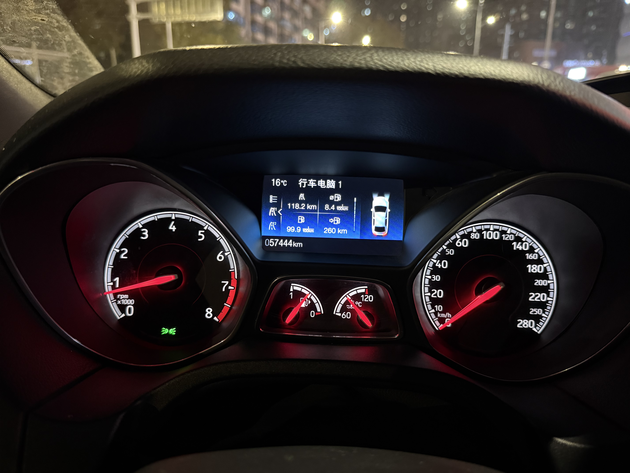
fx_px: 437
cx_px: 315
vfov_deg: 56.8
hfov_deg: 71.6
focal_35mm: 24
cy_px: 236
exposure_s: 1/23
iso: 1600
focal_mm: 6.76
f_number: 1.78
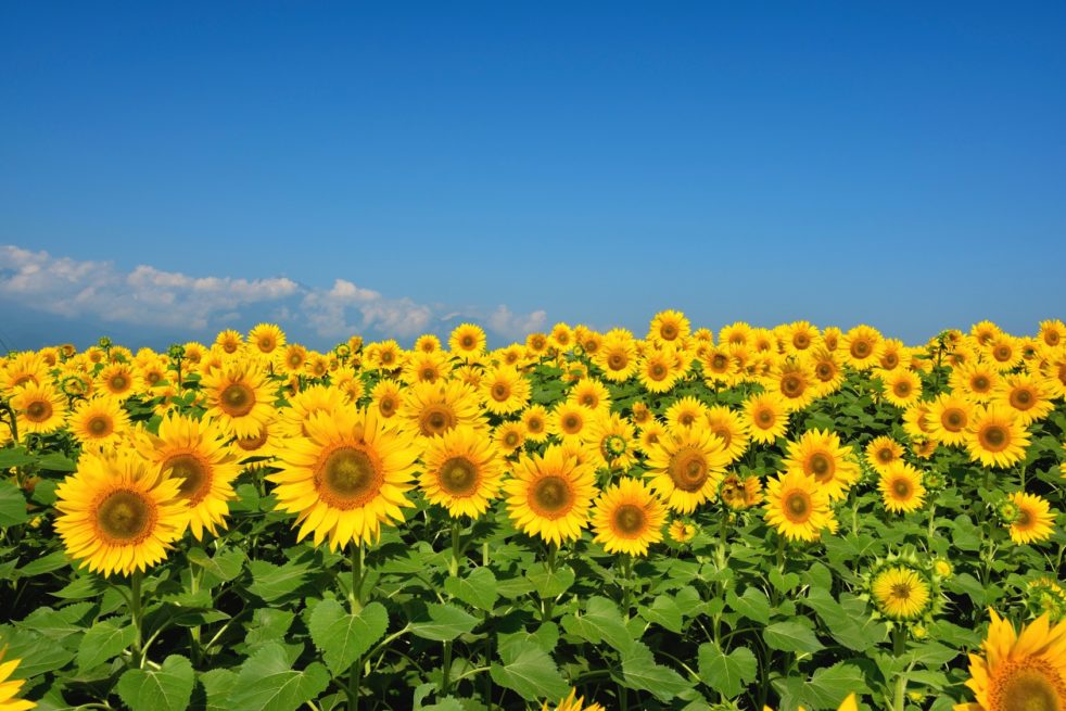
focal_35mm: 31
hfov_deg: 60.3
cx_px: 533
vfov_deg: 42.3
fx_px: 918
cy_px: 356
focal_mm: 31
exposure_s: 1/50
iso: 100
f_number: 16
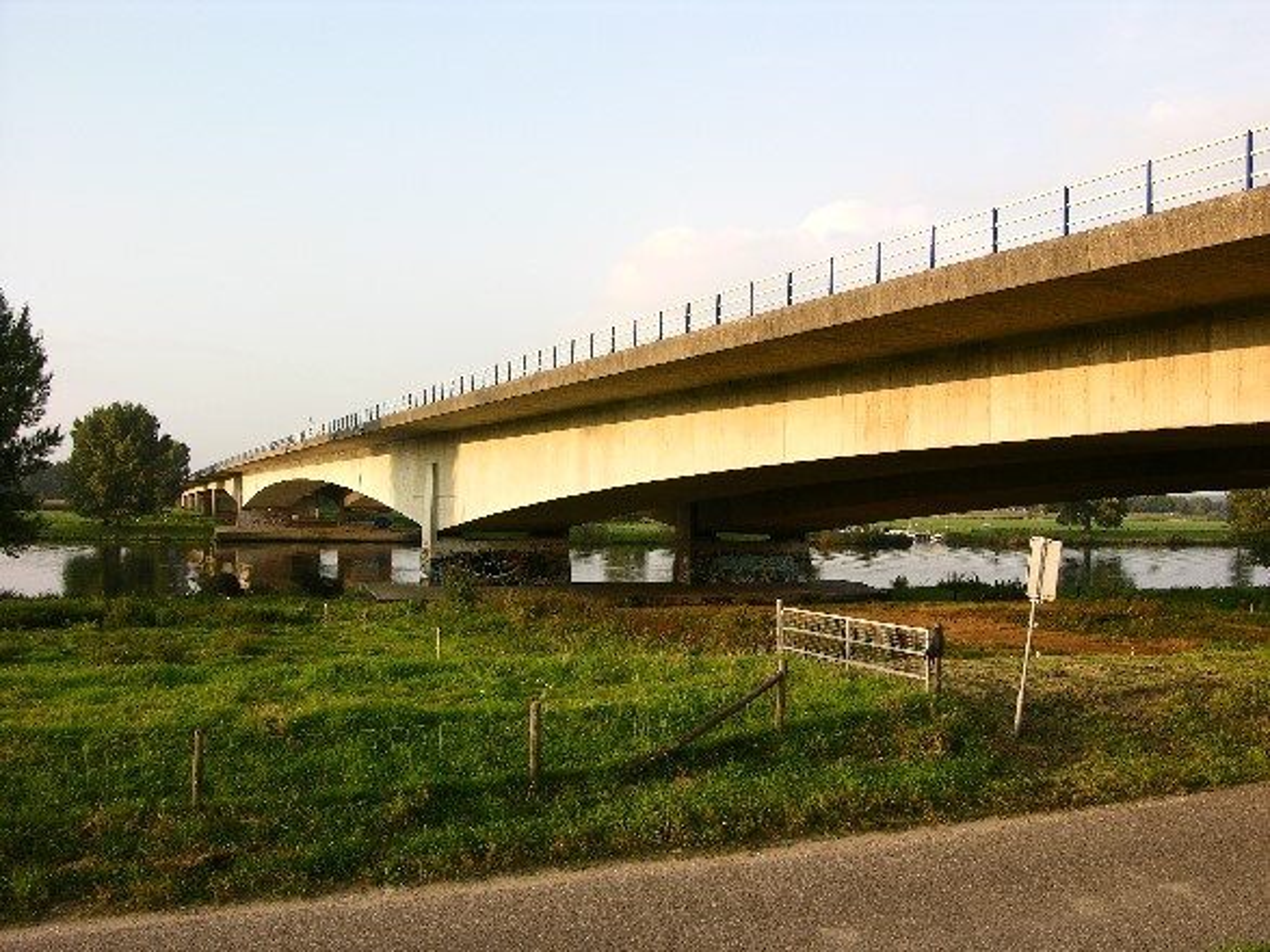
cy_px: 476
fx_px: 1284
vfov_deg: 40.7
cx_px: 635
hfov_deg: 52.6
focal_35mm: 35
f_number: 5.6
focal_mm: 8.9
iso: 50
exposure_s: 1/77.1
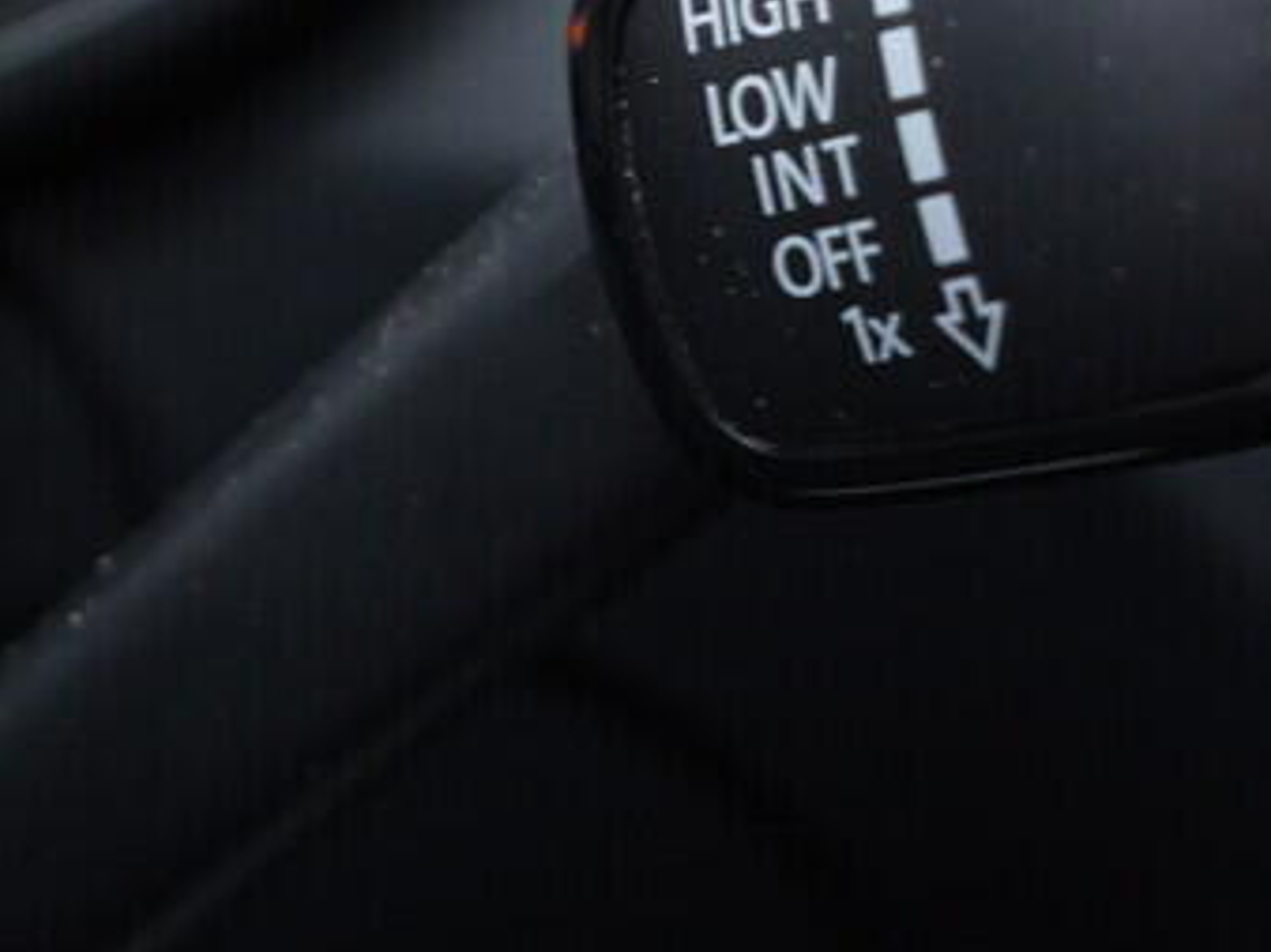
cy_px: -13
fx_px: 3853
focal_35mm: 105
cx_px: 1260
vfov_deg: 13.9
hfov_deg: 18.3
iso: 320
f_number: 2.8
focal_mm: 24
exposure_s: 1/40
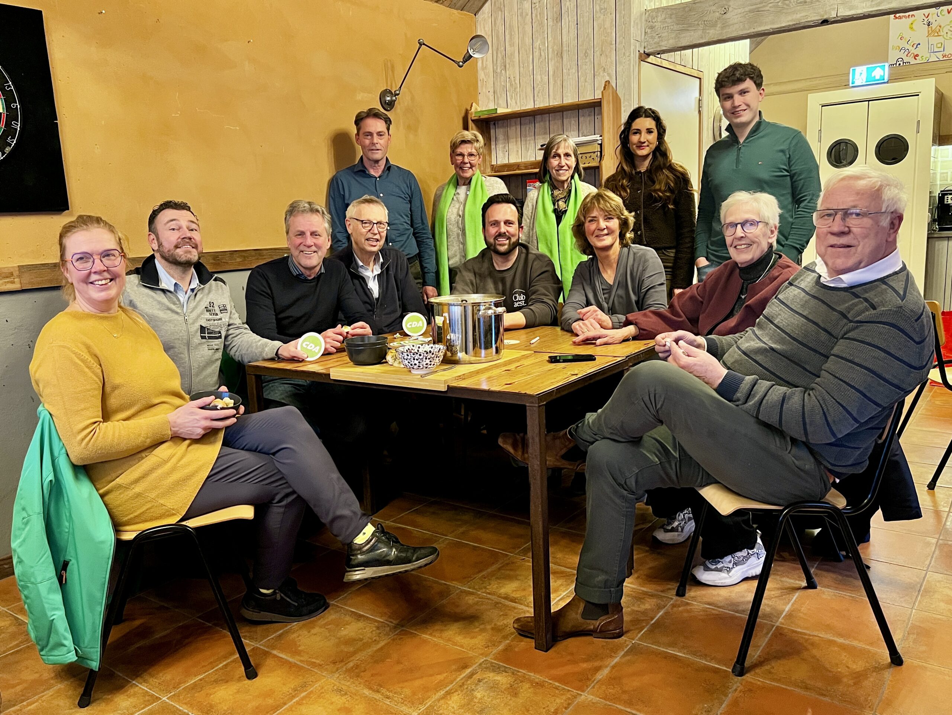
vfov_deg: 53.1
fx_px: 715
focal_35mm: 26
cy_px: 358
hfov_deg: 67.3
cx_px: 476
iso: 500
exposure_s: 1/50
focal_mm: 5.7
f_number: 1.5
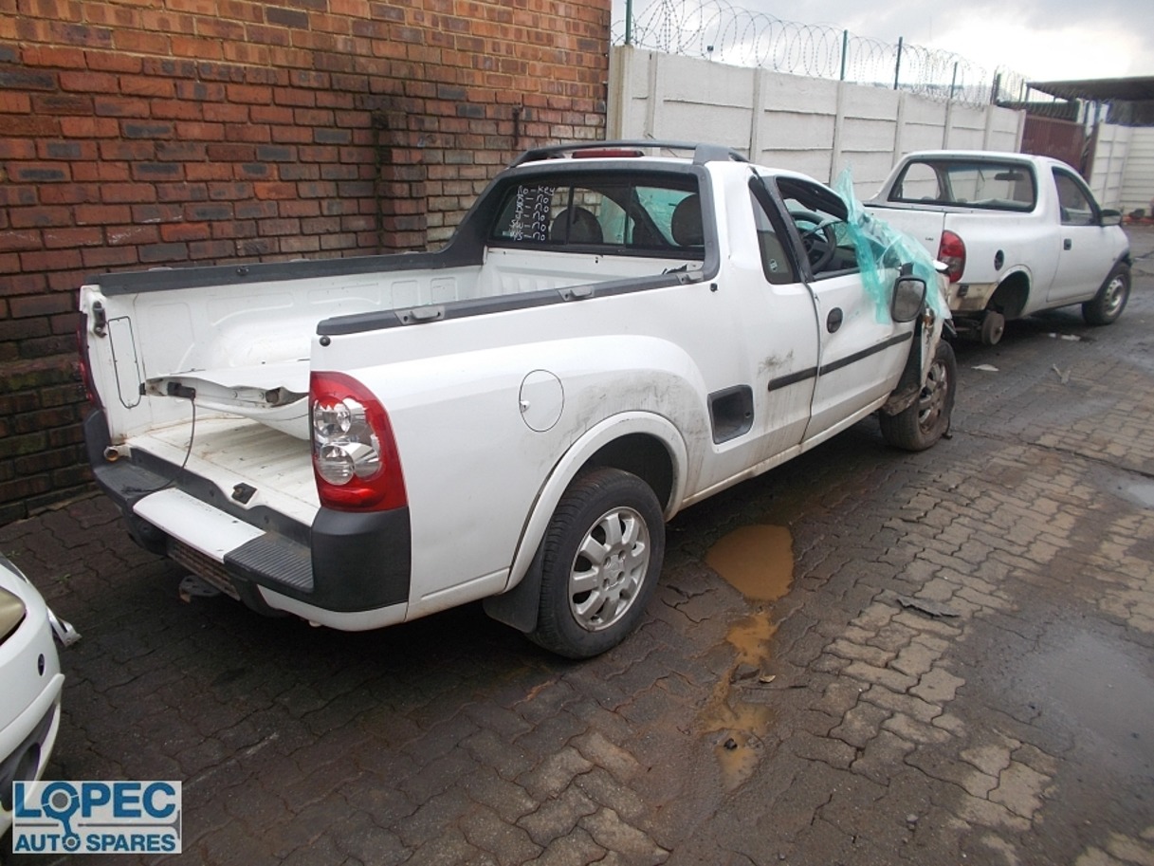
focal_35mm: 26
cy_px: 433
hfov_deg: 67.3
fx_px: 867
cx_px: 577
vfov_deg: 53.1
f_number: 3.2
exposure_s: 1/200
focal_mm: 4.6
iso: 80
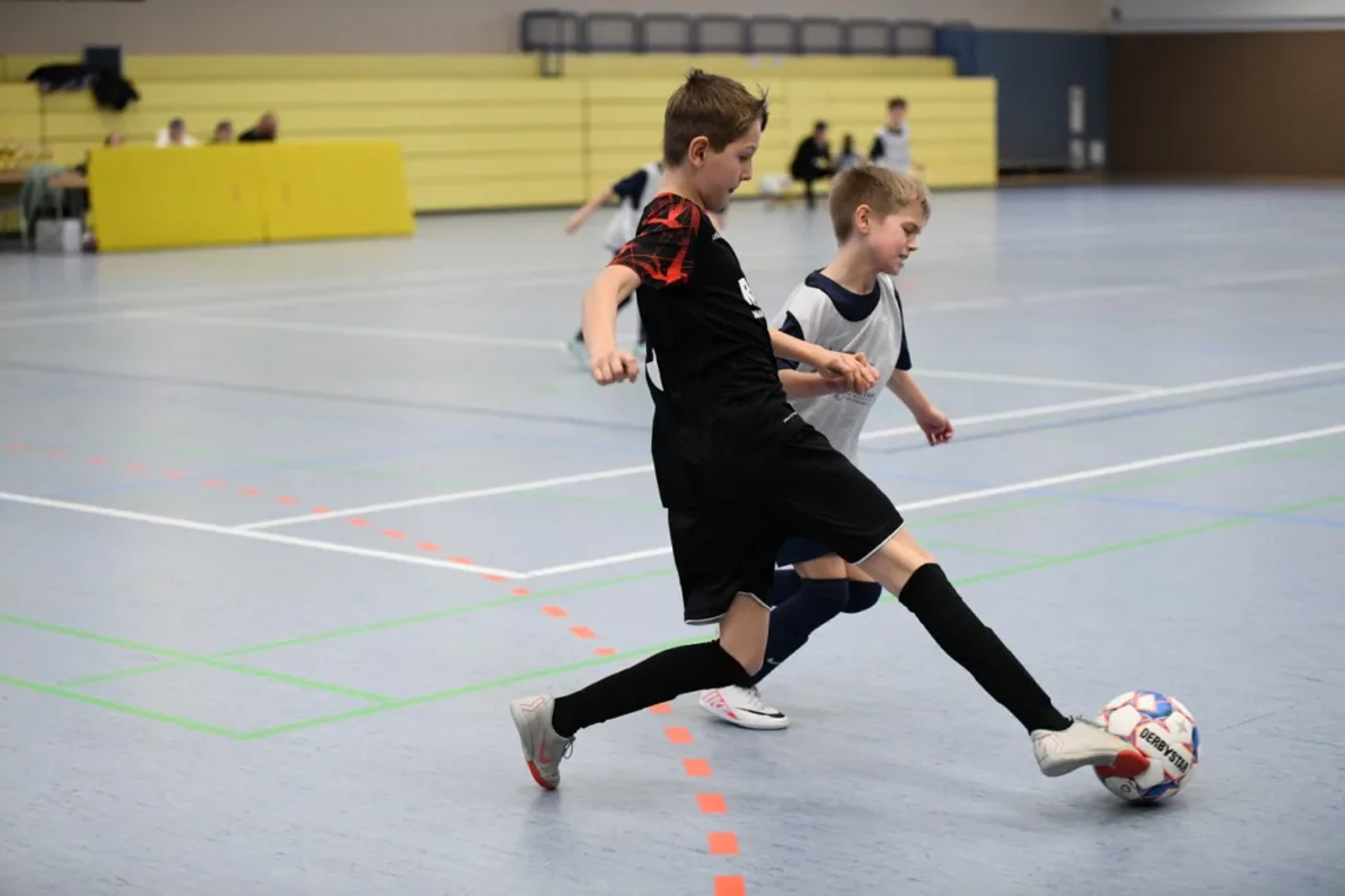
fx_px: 2614
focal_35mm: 70
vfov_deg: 19.4
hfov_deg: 28.9
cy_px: 448
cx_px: 672
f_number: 2.8
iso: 8000
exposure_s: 1/1250
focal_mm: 70
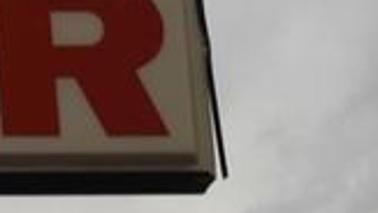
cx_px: -151
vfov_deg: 4.6
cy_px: 115
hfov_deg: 7.9
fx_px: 2678
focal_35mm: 267
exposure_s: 1/80
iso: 100
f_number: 4.5
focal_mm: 14.3
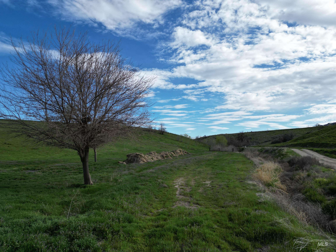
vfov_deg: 56.8
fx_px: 233
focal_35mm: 24
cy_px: 126
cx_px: 168
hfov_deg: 71.6
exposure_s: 1/2500
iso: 100
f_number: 1.7
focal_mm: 6.72
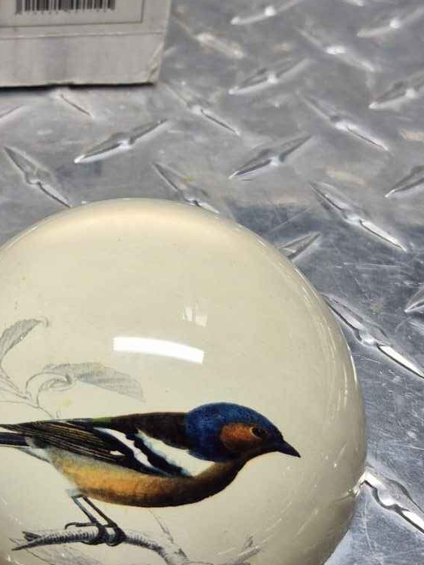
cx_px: 93
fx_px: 964
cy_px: 103
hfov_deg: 24.5
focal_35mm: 59
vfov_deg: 31.7
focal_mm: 5.4
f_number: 1.8
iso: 100
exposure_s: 1/120
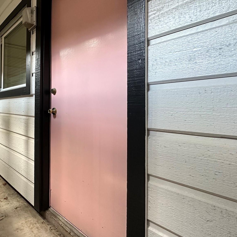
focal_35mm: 22
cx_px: 38
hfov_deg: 62.0
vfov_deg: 69.4
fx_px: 170
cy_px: 104
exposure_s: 1/60
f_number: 2.2
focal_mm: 2.22
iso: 200
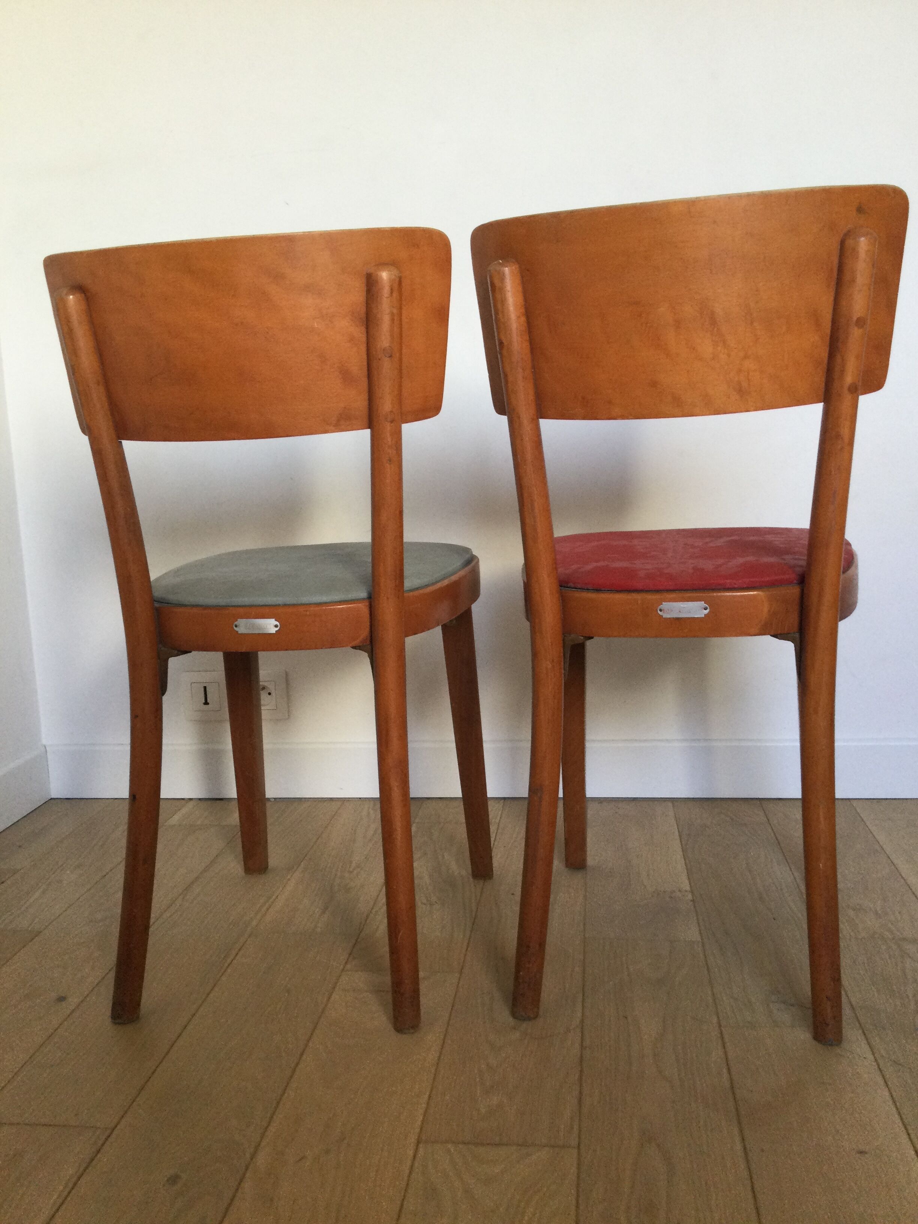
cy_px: 612
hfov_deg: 45.4
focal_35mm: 31
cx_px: 459
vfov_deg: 58.4
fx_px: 1096
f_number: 2.4
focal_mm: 3.3
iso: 64
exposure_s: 1/30
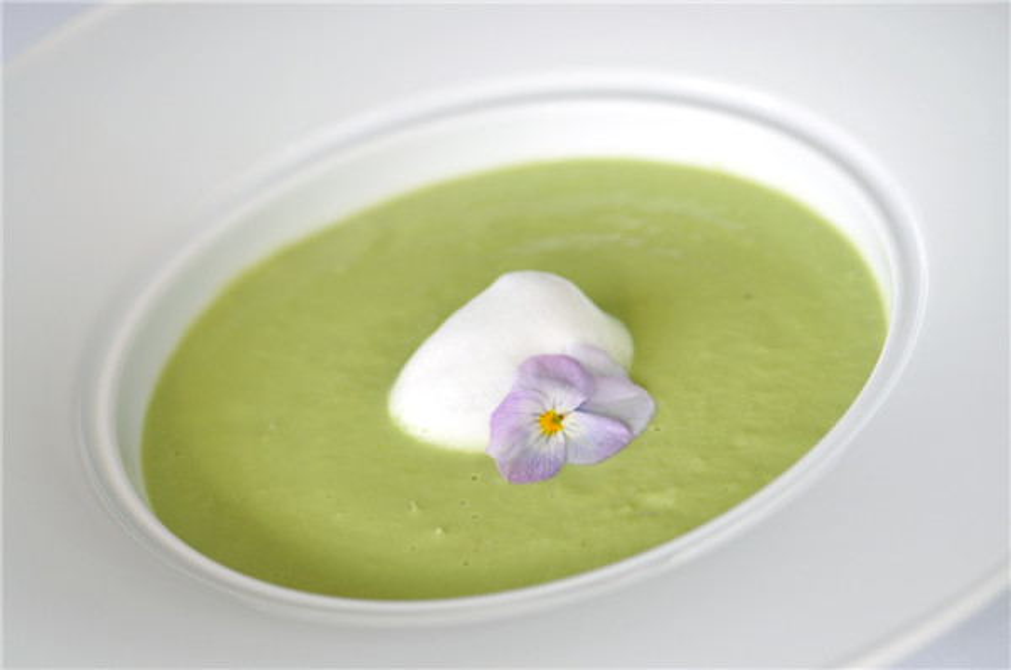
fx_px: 4416
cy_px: 335
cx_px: 506
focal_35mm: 158
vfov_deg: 8.7
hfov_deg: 13.1
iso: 200
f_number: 4.5
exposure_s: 1/125
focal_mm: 105
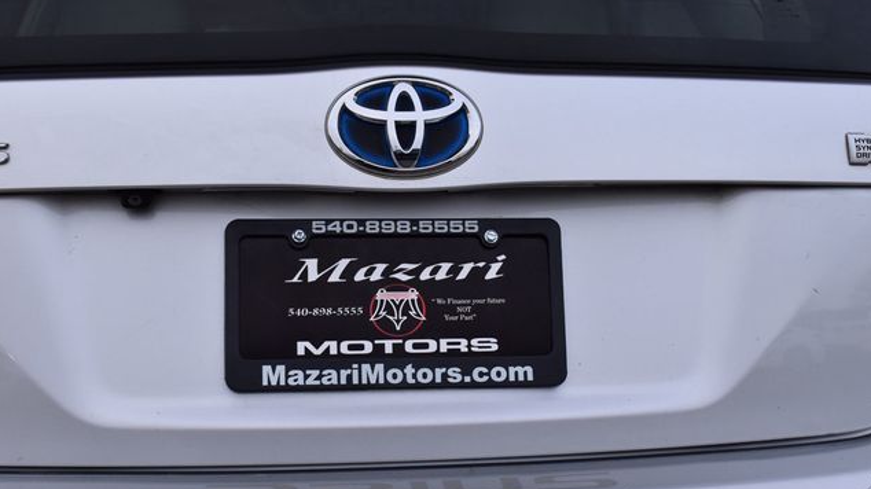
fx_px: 1282
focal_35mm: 56
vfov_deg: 21.6
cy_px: 271
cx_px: 437
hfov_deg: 37.5
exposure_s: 1/200
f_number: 10
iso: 400
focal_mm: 35
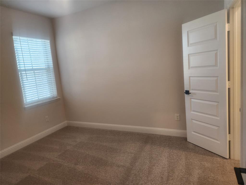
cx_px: 123
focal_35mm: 23
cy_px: 92
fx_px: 163
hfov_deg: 73.9
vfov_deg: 58.9
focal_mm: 5.4
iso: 200
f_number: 1.8
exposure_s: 1/120
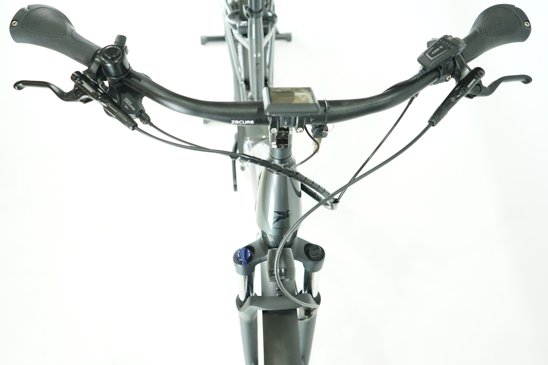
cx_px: 274
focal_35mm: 30
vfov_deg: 43.6
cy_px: 182
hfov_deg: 61.9
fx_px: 457
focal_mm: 30
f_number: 4
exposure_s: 1/200
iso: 2500
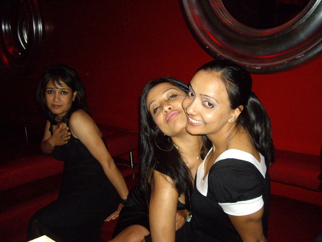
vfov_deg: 37.7
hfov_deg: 49.0
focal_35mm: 38
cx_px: 161
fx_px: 353
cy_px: 121
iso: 400
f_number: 2.7
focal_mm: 6.2
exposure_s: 1/40
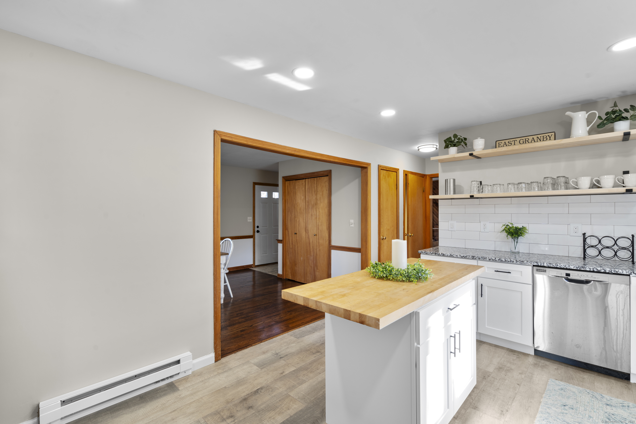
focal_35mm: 16
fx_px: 283
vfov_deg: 73.7
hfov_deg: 96.7
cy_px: 212
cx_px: 318
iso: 200
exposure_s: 1/1.67
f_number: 9
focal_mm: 16
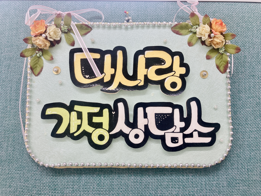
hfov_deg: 63.4
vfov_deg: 49.7
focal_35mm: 28
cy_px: 98
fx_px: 211
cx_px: 130
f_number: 1.8
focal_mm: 3.99
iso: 50
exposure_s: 1/60
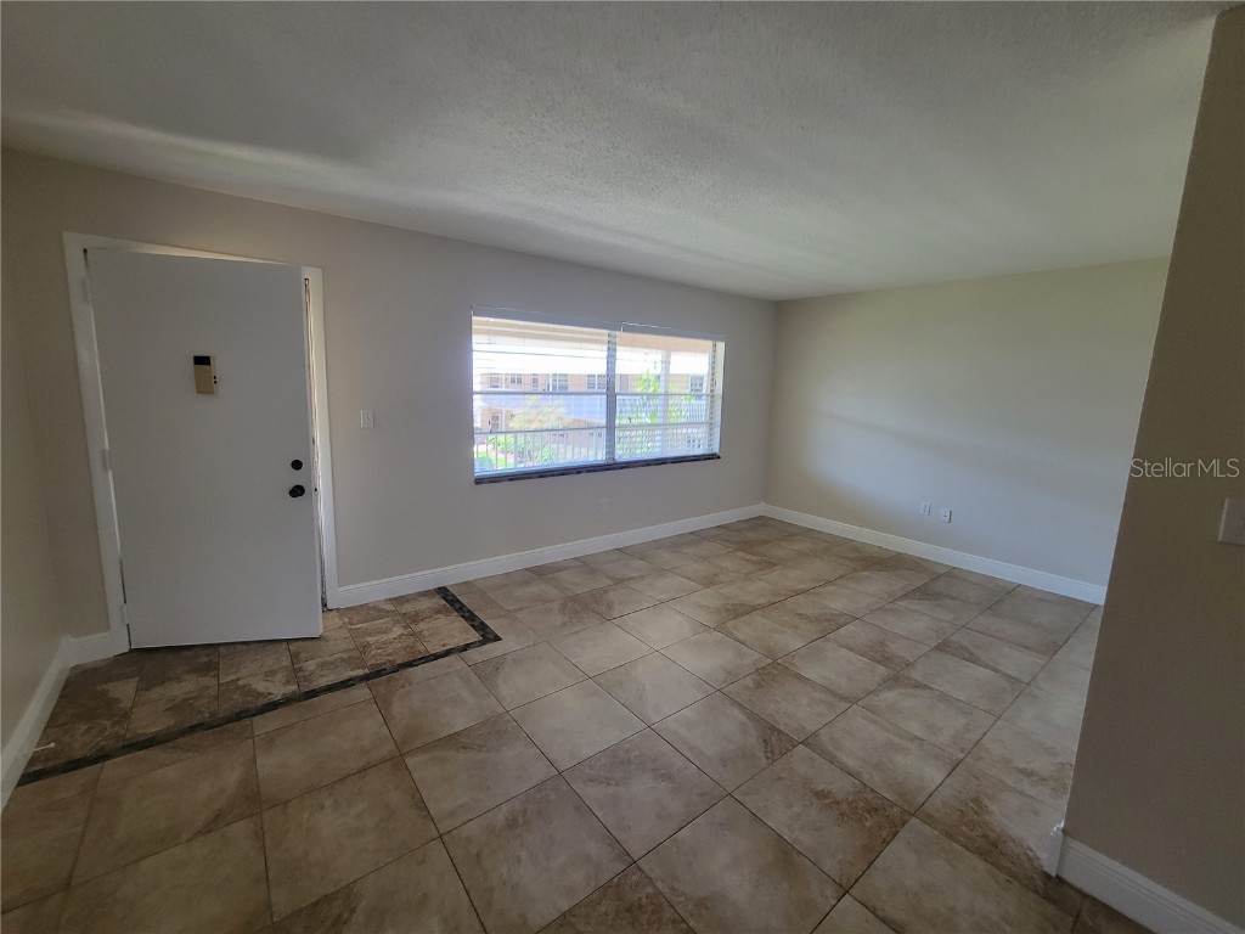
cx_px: 622
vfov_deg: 89.9
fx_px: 468
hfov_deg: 106.2
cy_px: 467
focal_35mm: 13
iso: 200
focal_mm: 2.2
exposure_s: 1/60
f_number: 2.2
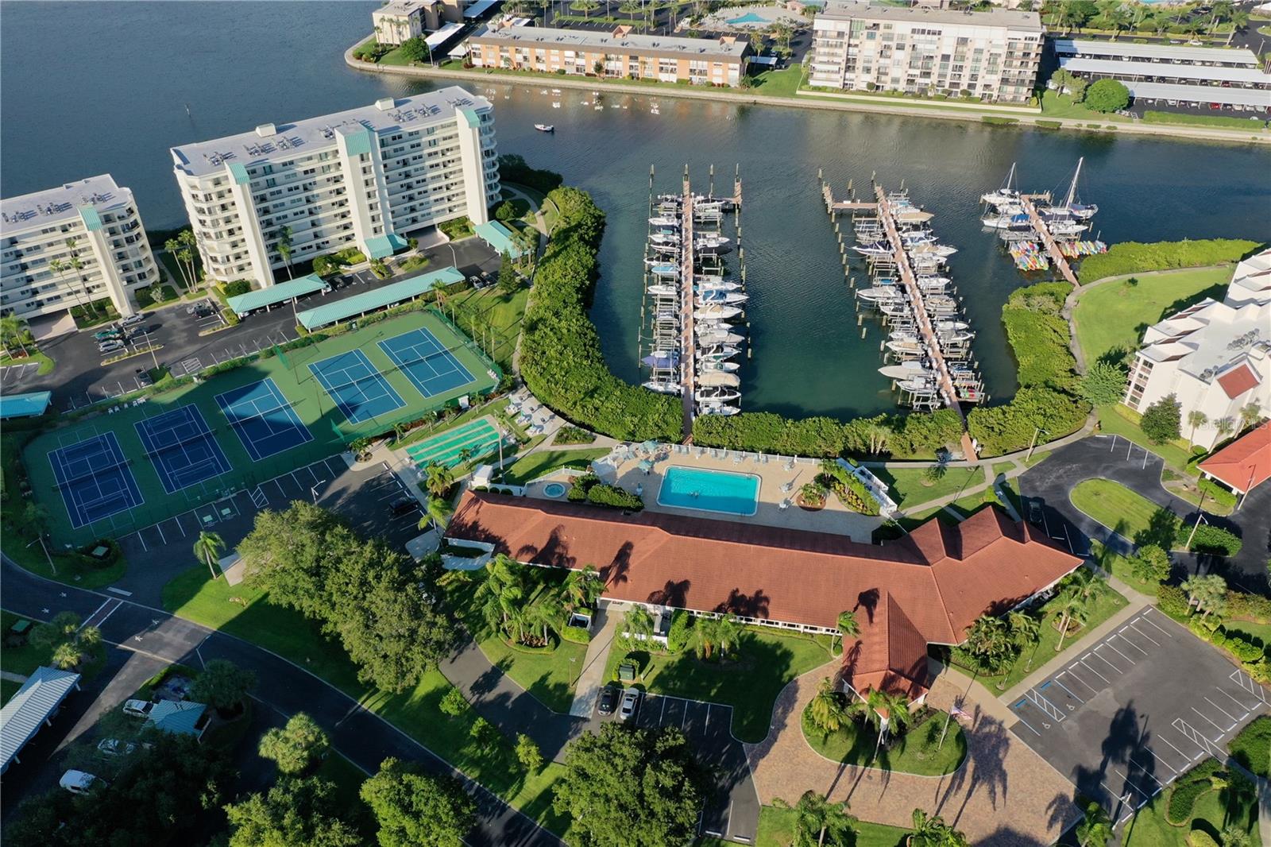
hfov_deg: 65.5
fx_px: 988
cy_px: 424
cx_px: 636
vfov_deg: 46.4
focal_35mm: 28
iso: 100
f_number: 4.5
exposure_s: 1/200
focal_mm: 10.26
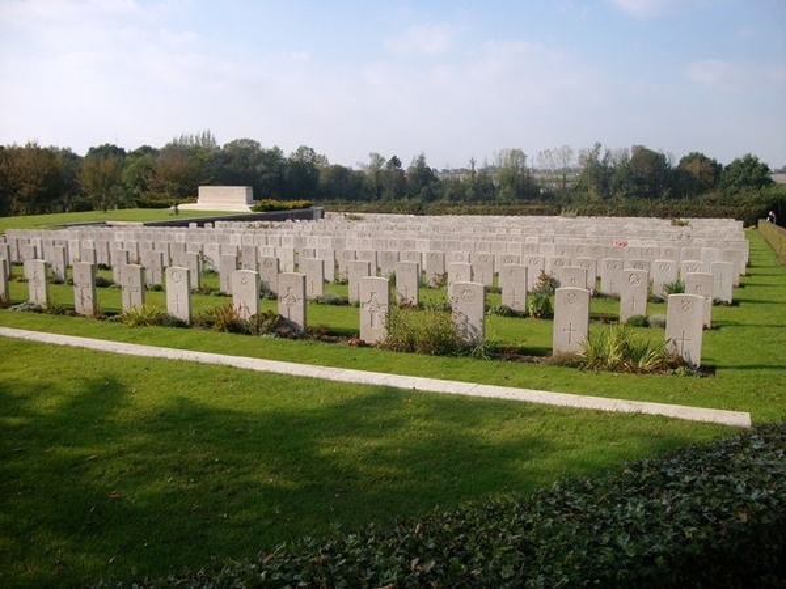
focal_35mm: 32
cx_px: 393
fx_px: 727
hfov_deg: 56.8
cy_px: 294
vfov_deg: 44.2
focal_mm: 5.7
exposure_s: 1/160
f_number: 8.8
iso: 80
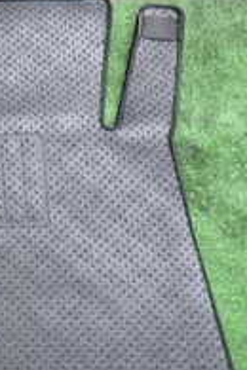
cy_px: 254
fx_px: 823
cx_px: -156
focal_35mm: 80
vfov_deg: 25.2
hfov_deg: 15.4
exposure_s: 1/125
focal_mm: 4.5
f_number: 2
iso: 125
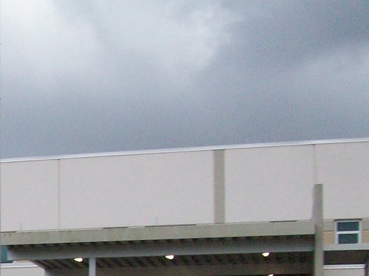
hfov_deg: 17.2
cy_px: 349
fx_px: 1108
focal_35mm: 104
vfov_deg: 13.7
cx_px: -171
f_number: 2.8
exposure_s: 1/105
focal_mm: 5.7
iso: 160
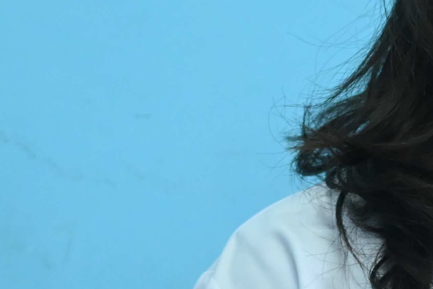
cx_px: 595
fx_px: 3945
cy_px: 177
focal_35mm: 328
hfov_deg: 6.2
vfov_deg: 4.2
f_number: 4.5
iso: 2000
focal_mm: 50
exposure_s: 1/125
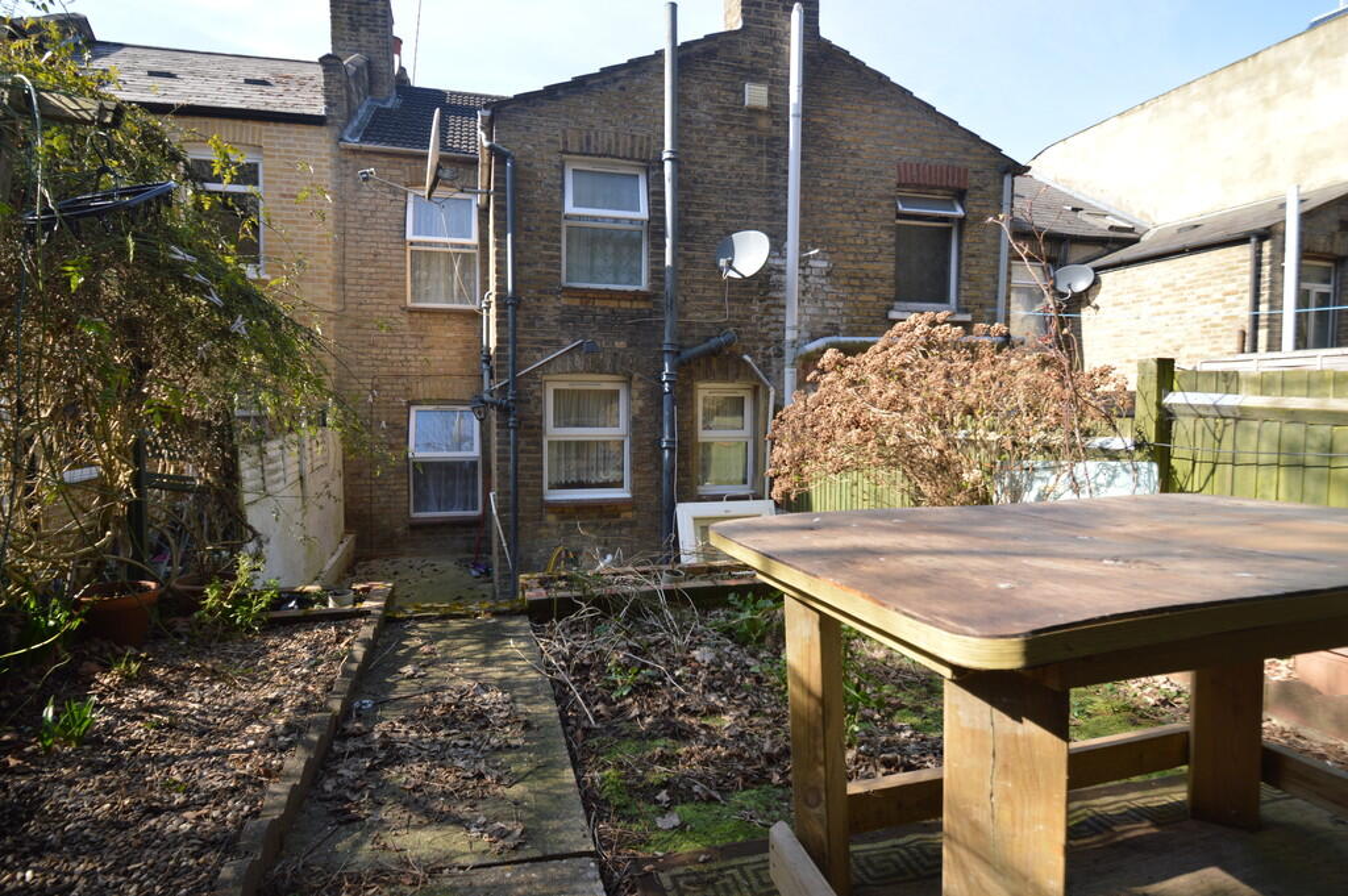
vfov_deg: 67.3
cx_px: 674
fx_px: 673
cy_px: 448
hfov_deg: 90.0
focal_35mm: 18
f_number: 5.6
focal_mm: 12
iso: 100
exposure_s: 1/125
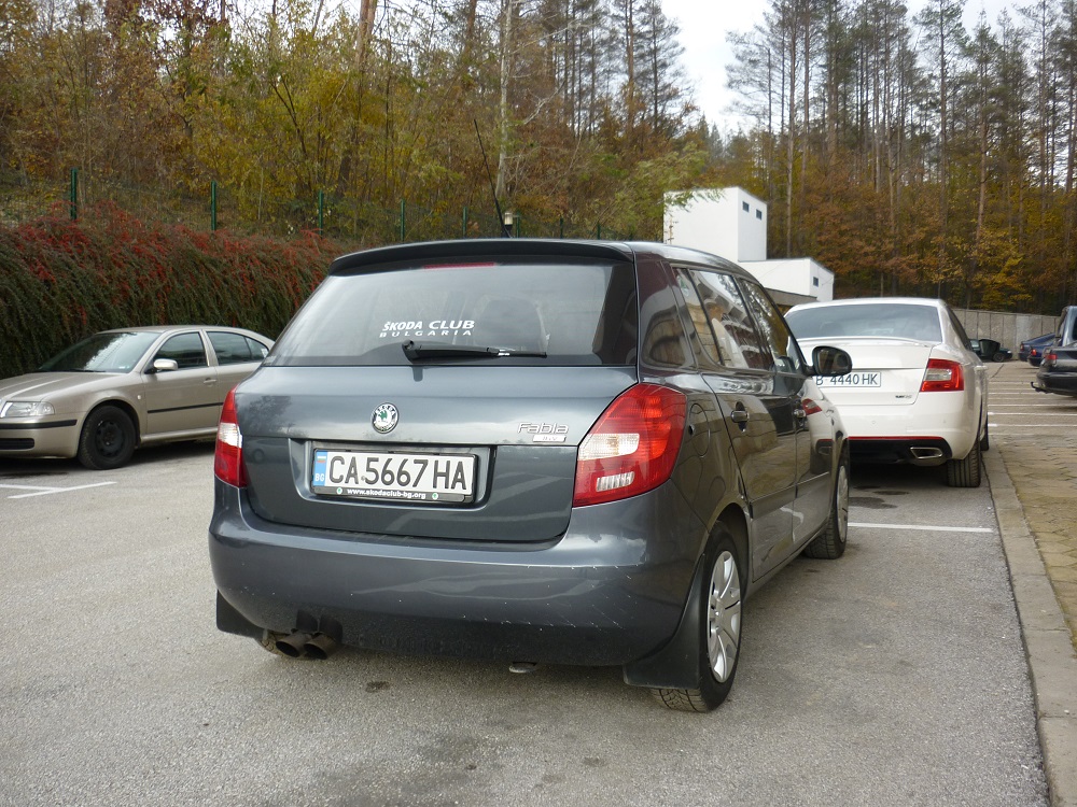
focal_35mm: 33
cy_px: 404
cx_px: 538
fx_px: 1027
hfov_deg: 55.4
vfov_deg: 42.9
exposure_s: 1/200
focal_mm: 5.5
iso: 80
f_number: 2.8
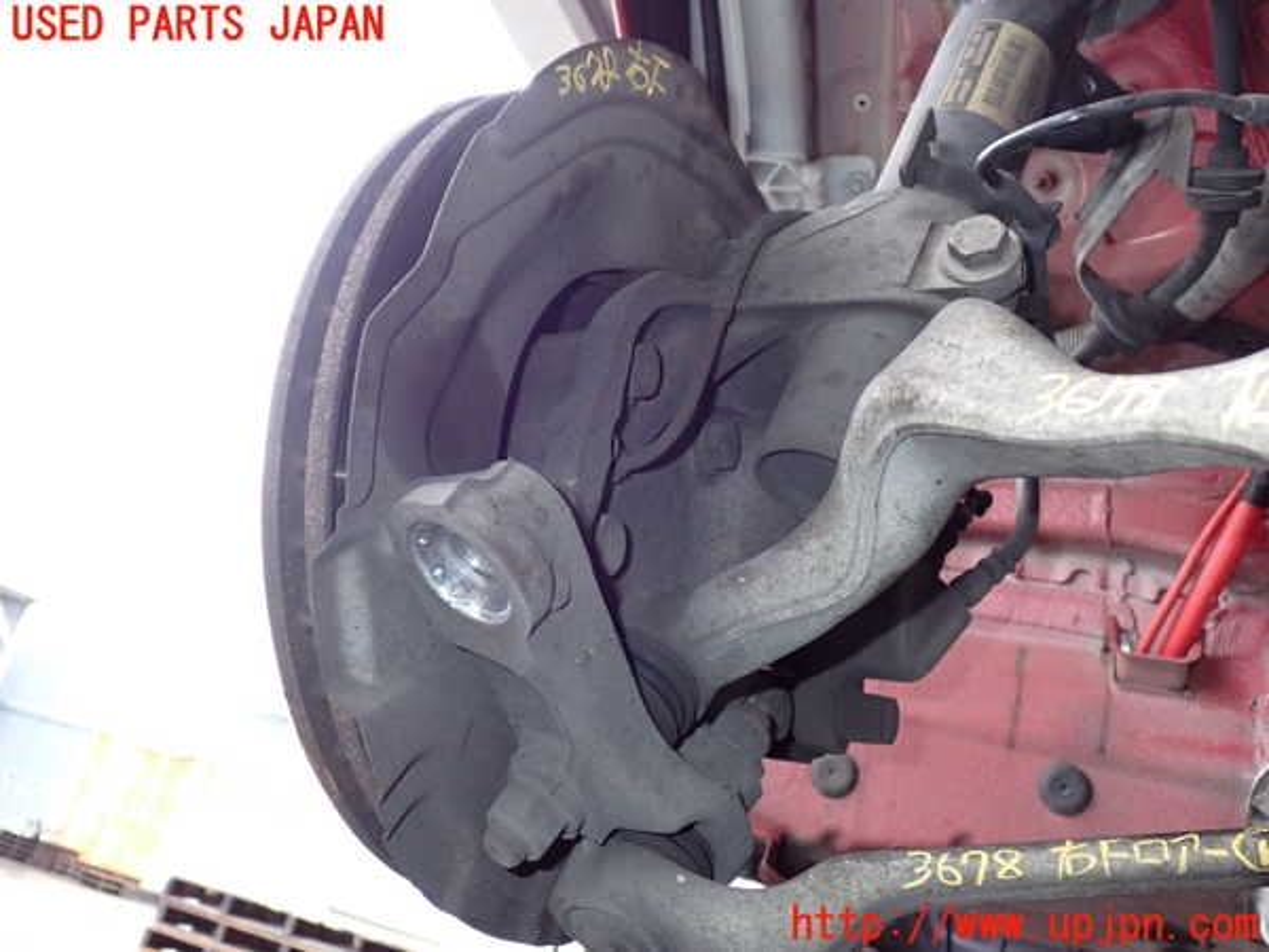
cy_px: 476
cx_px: 634
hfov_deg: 56.8
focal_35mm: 32
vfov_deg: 44.2
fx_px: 1173
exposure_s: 1/125
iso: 400
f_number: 2.4
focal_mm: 5.79
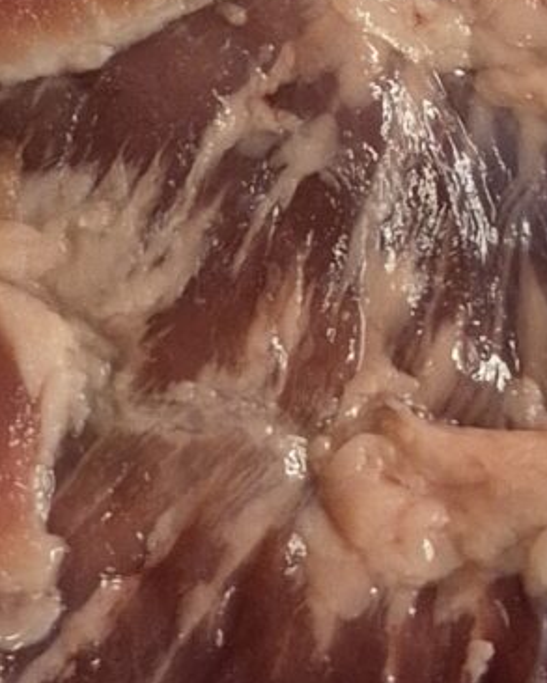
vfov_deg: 11.6
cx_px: 175
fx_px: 3176
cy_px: -446
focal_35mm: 157
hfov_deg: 9.8
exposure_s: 1/100
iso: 200
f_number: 1.8
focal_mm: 5.4
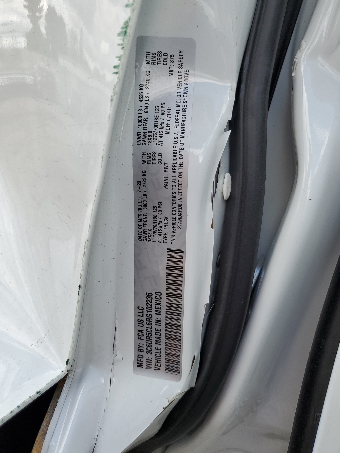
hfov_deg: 53.1
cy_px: 226
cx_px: 170
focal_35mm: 26
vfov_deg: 67.3
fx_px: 340
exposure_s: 1/769
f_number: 1.5
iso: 50
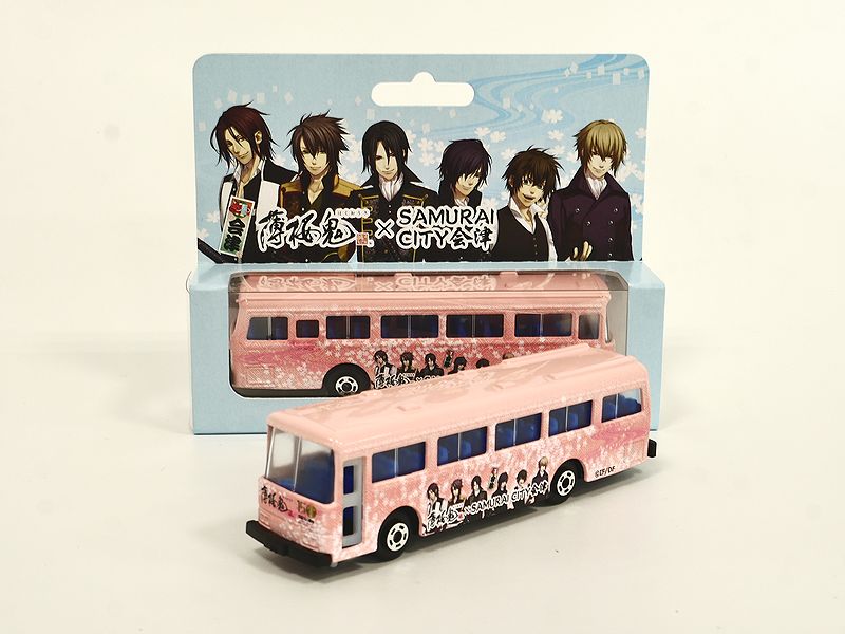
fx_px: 1513
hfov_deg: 31.2
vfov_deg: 23.7
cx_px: 422
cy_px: 317
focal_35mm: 62
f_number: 16
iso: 200
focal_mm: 31
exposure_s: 1/5
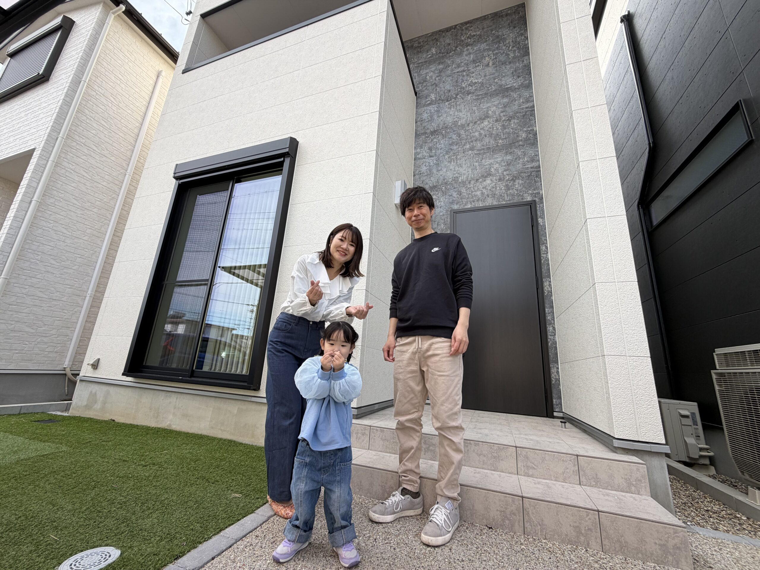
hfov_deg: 102.1
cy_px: 285
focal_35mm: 14
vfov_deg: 85.7
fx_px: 307
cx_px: 380
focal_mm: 2.22
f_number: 2.2
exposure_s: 1/502
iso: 50
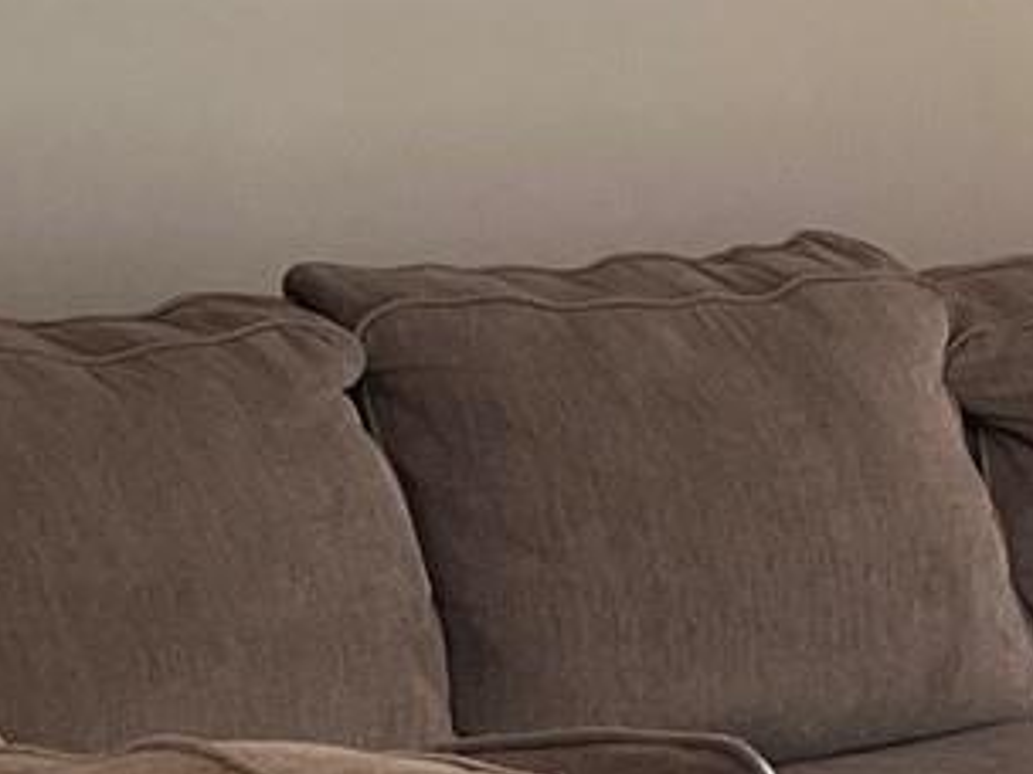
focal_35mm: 175
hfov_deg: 10.1
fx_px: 5222
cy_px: -34
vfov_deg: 8.4
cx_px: 2300
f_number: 1.6
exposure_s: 1/120
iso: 100
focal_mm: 5.1
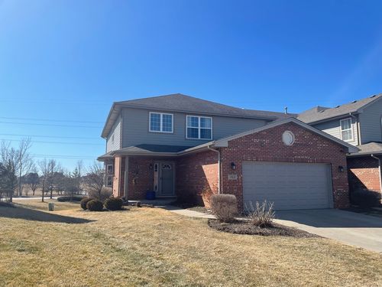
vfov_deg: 53.1
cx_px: 191
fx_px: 287
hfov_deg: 67.3
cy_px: 144
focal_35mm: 26
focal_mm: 4.2
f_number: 1.6
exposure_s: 1/3731
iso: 32
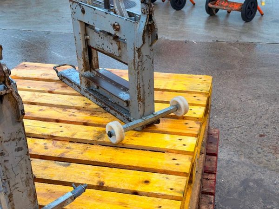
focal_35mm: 48
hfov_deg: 39.7
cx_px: 140
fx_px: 387
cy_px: 104
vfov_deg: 30.3
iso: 50
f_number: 1.78
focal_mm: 6.76
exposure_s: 1/50
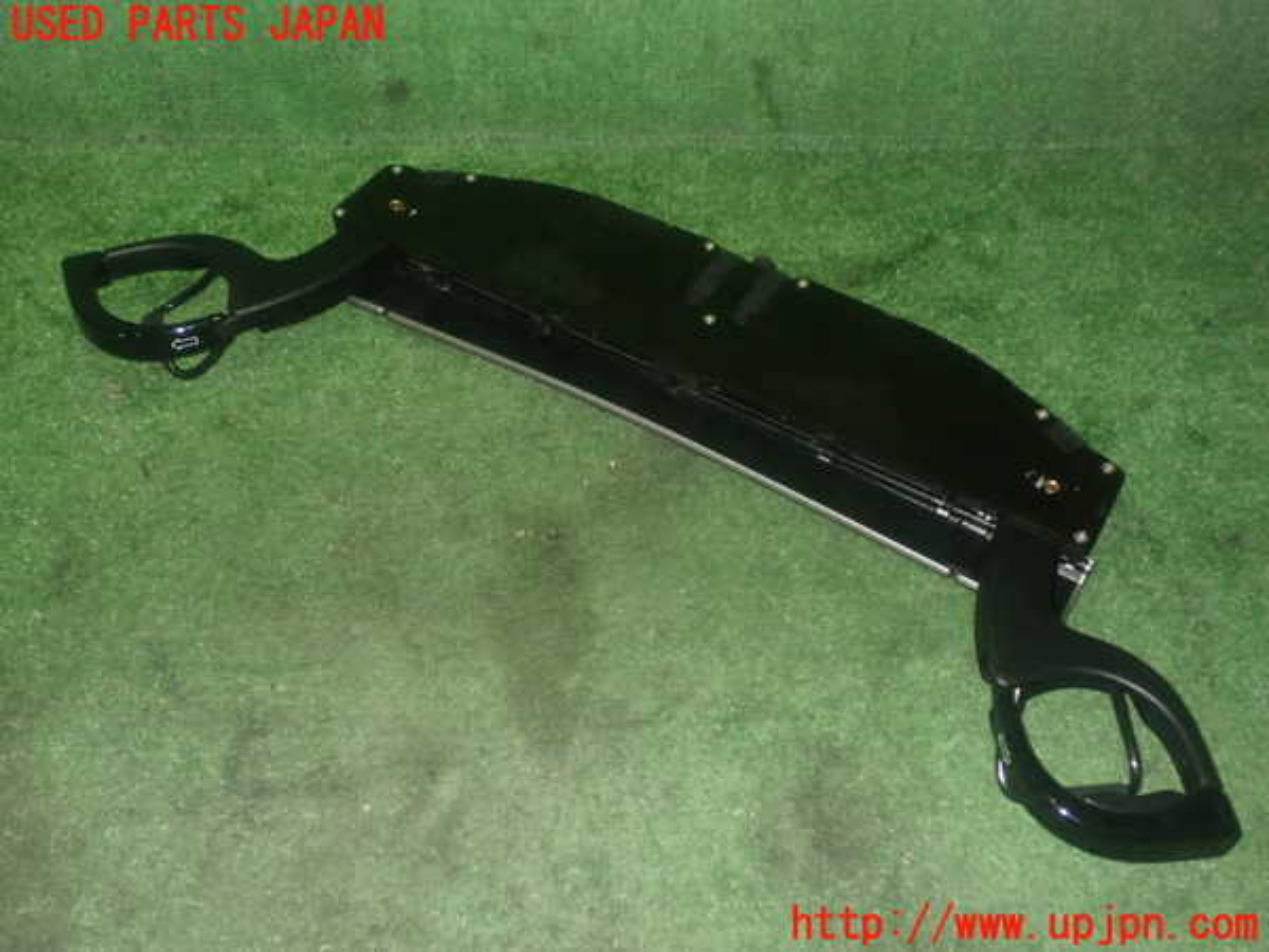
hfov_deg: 49.0
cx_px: 634
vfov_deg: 37.7
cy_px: 476
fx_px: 1393
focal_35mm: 38
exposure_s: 1/40
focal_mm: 6.83
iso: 1000
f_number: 8
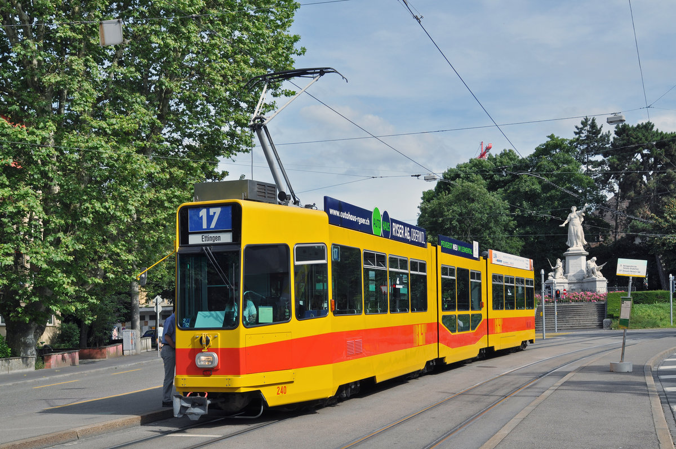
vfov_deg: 28.0
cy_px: 224
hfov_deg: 41.2
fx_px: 900
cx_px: 338
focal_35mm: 48
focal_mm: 32
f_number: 9
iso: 200
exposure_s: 1/320
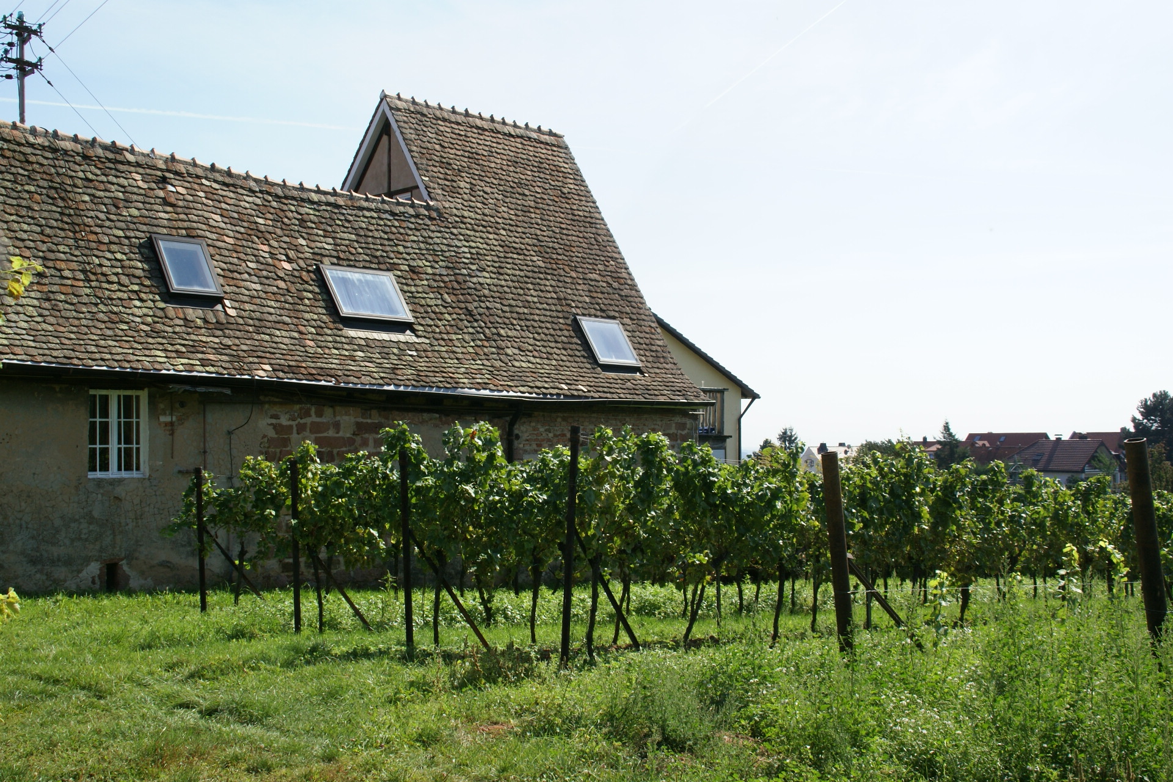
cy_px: 391
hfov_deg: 53.1
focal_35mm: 36
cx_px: 586
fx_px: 1173
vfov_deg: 36.9
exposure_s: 1/160
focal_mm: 24
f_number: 10
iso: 100
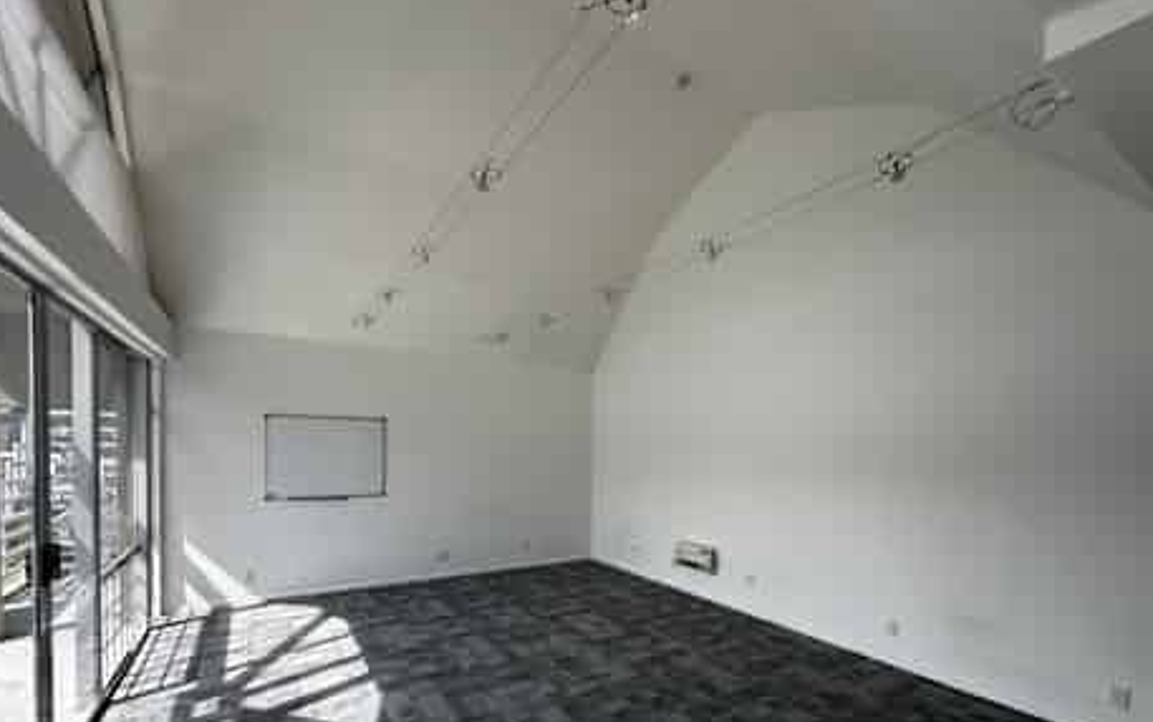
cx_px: 566
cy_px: 456
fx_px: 503
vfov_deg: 70.0
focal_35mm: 16
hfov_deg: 97.8
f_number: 2.2
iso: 40
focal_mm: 2.22
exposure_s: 1/268
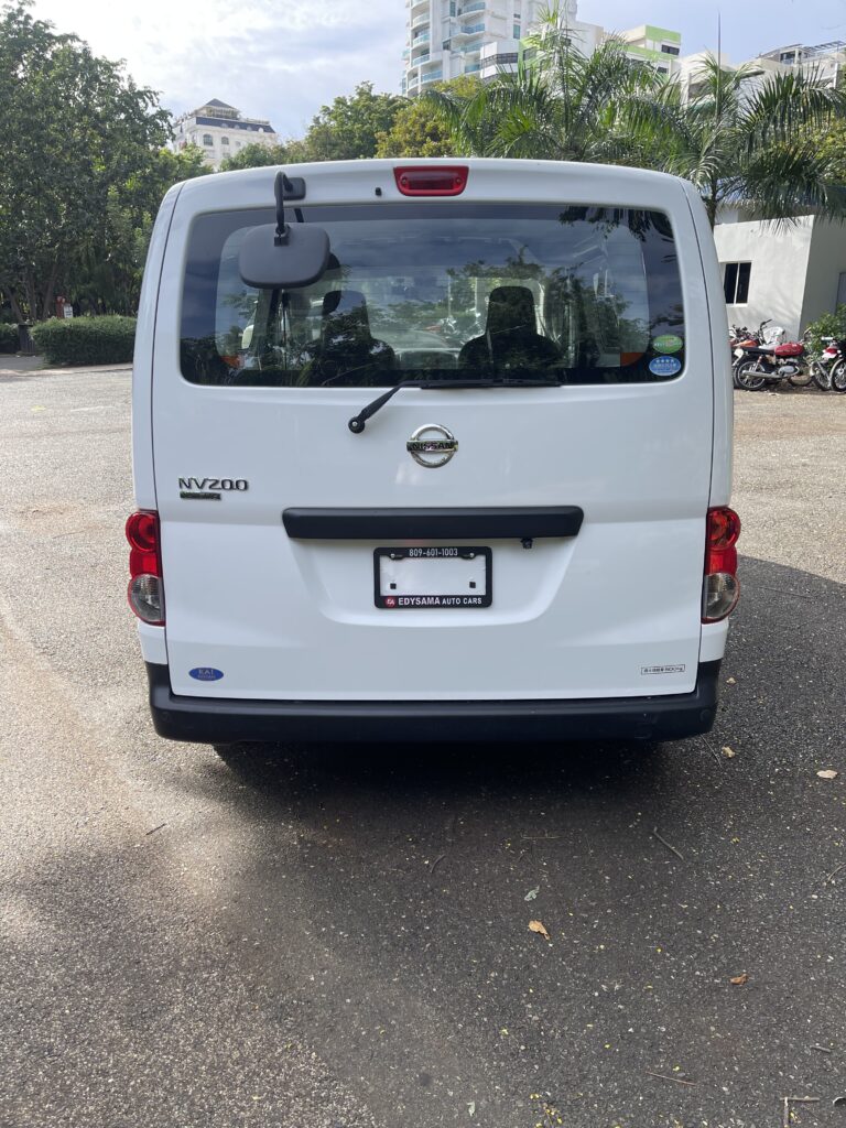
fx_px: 815
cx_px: 423
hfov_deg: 54.9
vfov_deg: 69.4
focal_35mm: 25
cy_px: 564
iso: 32
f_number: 1.6
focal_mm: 5.1
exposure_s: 1/945
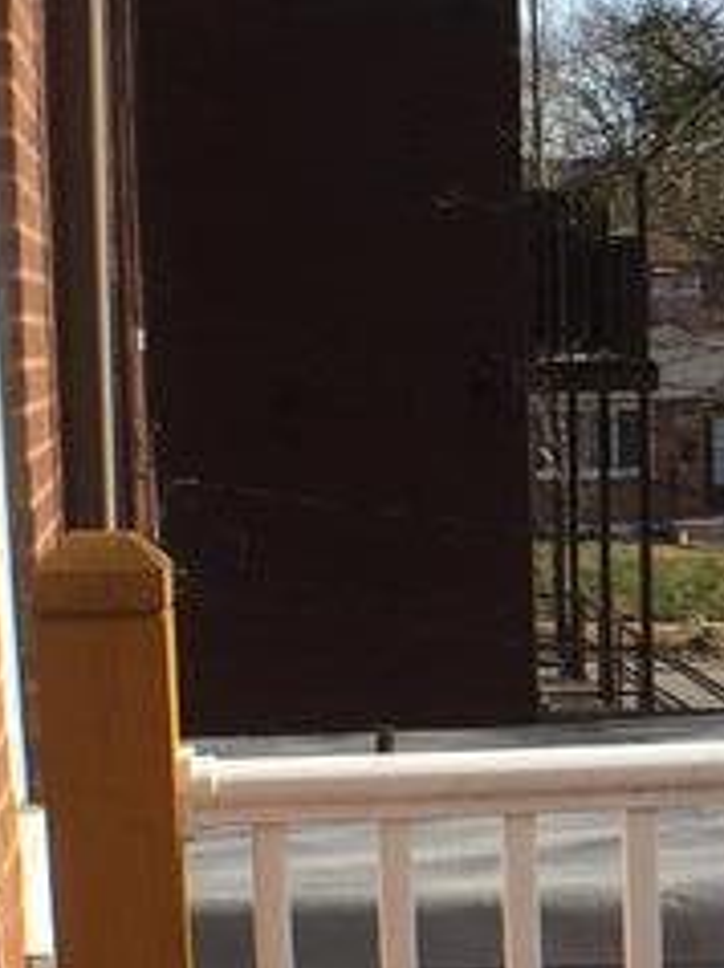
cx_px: 952
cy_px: 874
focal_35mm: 125
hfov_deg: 11.5
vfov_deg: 15.6
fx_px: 3492
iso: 32
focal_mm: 4.15
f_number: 2.2
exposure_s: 1/964
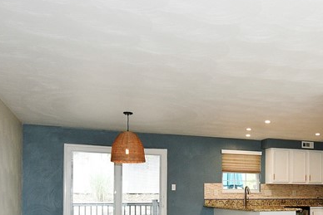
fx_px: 377
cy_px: 182
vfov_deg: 30.9
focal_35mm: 42
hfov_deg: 43.0
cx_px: 282
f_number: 4.5
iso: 800
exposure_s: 1/100
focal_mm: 10
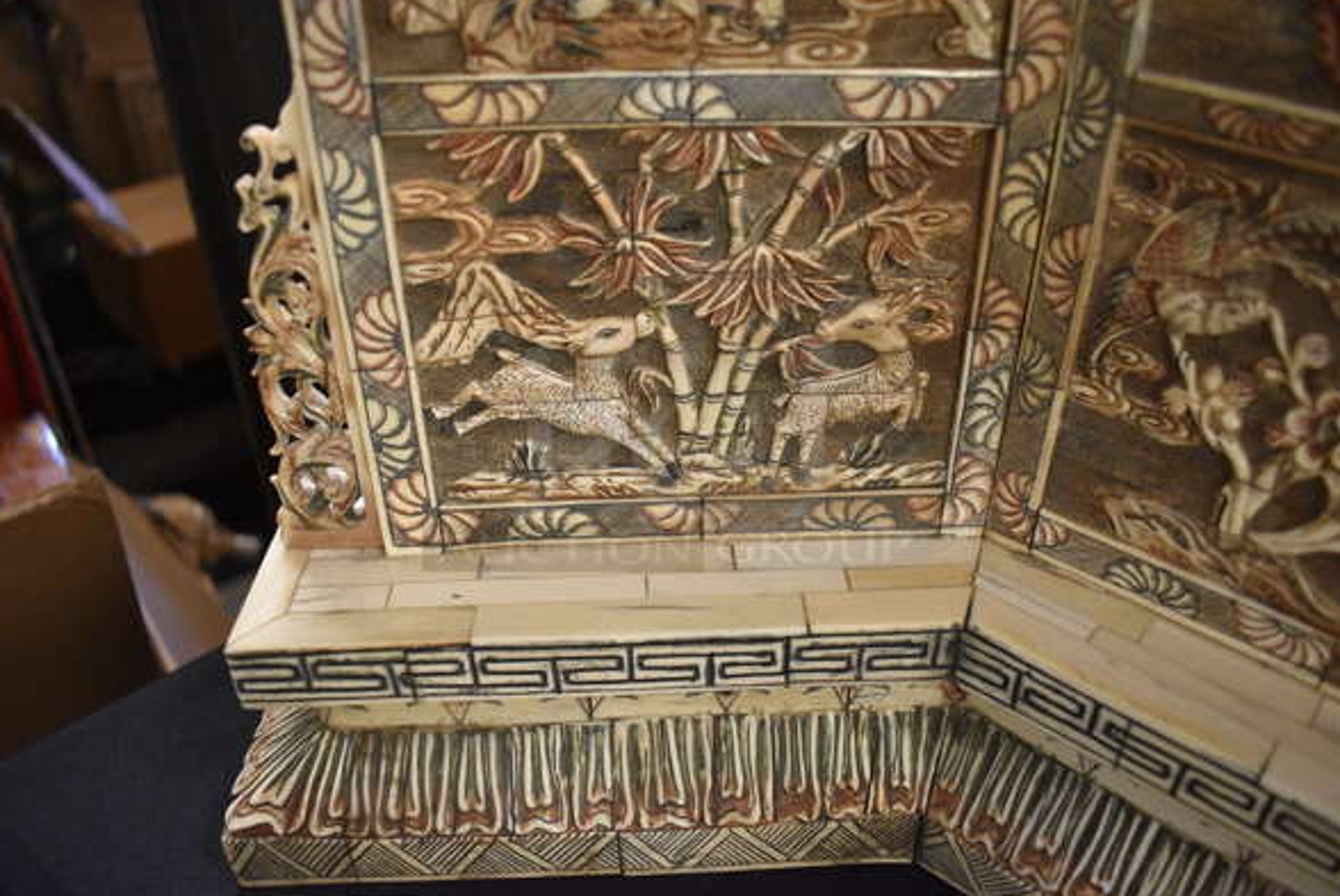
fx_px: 1043
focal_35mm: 28
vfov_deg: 46.5
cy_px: 451
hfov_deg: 65.4
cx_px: 677
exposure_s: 1/60
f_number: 4
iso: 1400
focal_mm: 18
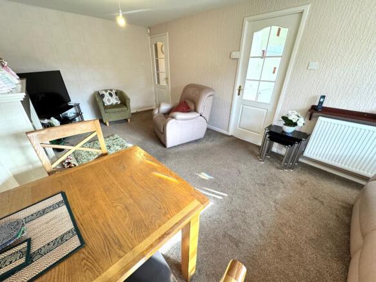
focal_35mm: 14
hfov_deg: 102.1
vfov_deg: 85.7
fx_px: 152
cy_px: 141
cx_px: 188
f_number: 2.2
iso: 160
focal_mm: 2.22
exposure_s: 1/100
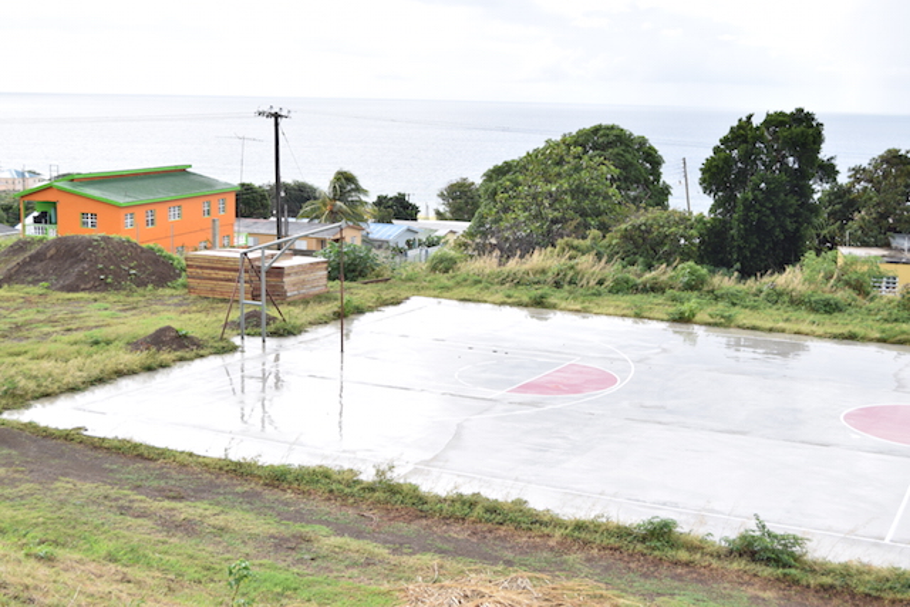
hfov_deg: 41.1
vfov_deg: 28.1
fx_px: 1214
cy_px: 304
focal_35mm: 48
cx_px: 455
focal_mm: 32
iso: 100
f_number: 6.3
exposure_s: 1/160
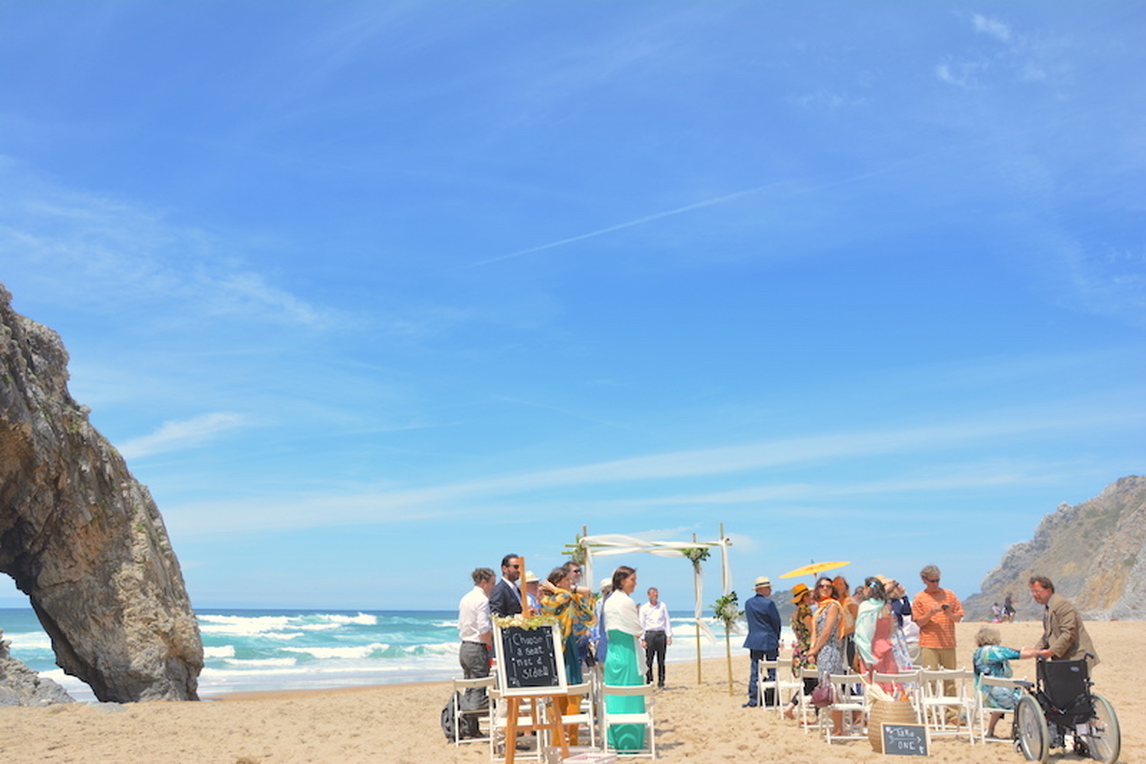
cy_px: 382
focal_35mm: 33
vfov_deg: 40.0
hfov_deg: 57.2
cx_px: 573
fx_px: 1050
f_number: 8
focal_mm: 22
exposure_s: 1/160
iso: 100
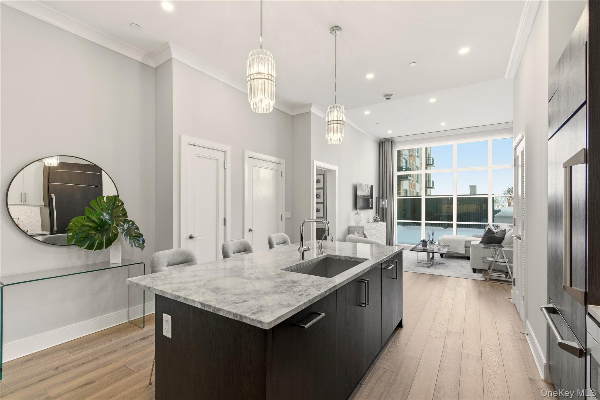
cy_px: 200
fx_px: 267
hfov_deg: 96.7
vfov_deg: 73.7
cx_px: 300
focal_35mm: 16
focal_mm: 16
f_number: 9
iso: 250
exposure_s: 1/60
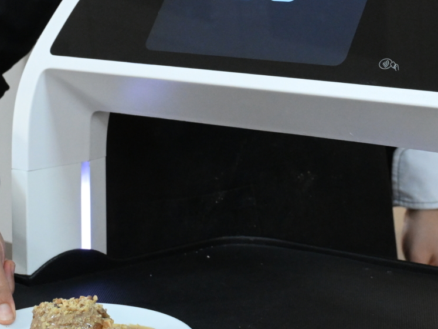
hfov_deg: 17.3
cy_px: 14
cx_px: 219
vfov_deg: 12.9
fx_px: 1438
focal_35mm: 114
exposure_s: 1/80
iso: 3200
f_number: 5
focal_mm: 34.5
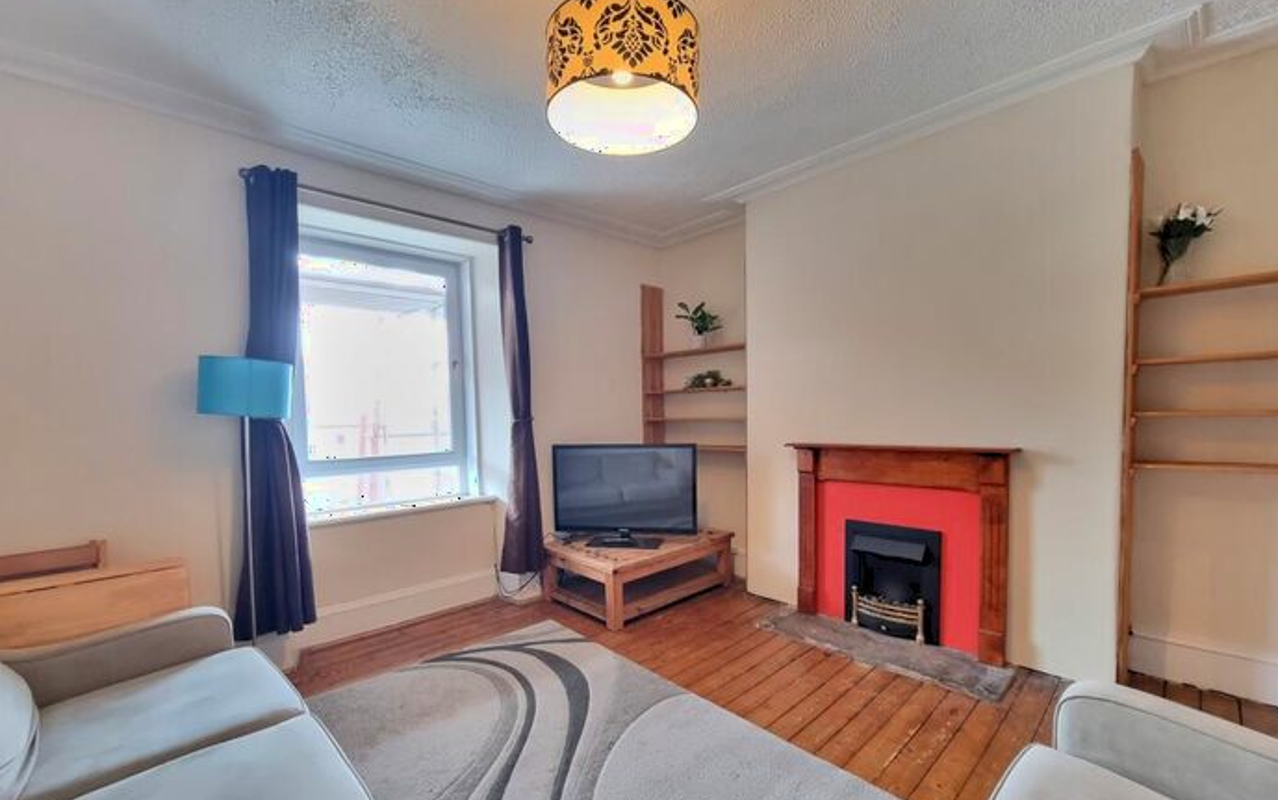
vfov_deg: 78.5
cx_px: 634
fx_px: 488
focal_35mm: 14
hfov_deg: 105.3
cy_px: 435
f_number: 2.2
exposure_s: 1/25
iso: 640
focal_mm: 2.2
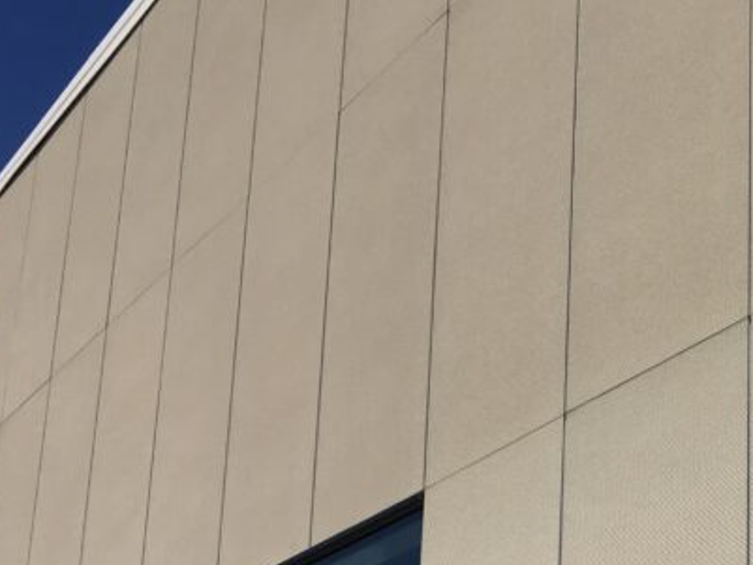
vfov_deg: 18.9
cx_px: 723
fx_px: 1610
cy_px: 661
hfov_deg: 25.2
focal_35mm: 74
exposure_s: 1/4049
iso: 25
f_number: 2.2
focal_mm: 4.15
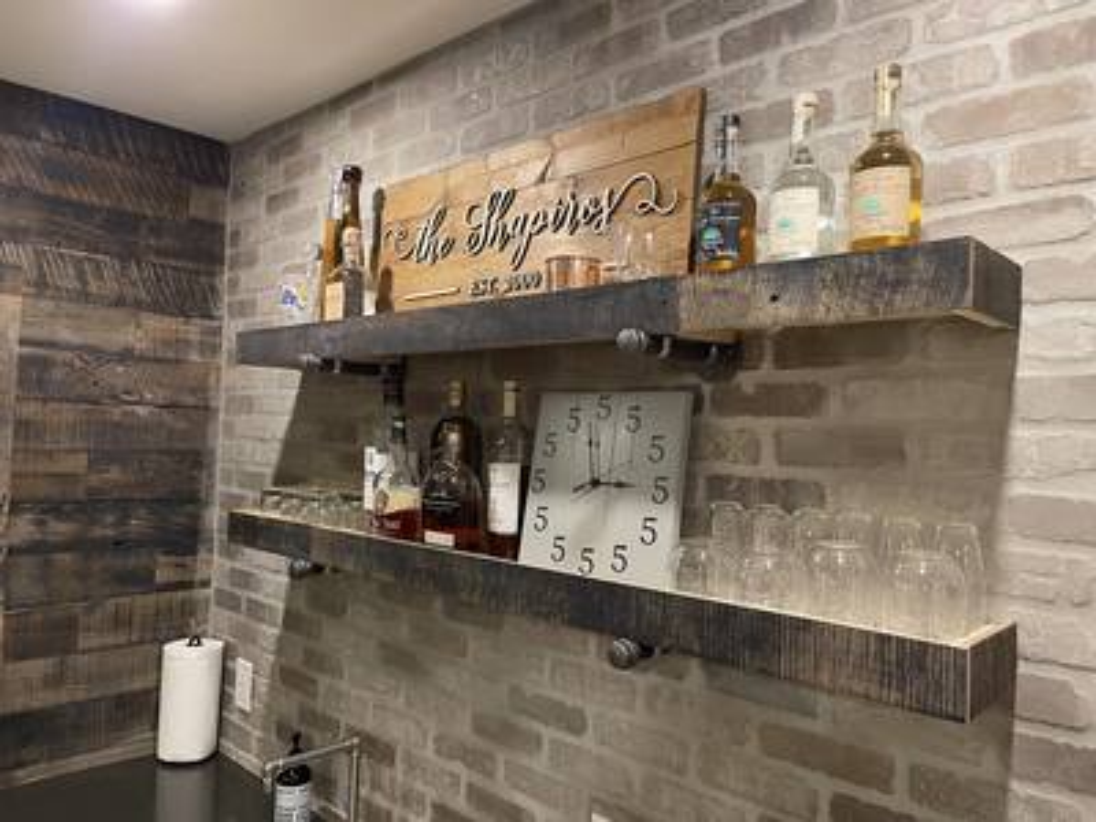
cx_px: 548
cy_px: 411
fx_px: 823
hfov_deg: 67.3
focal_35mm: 26
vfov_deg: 53.1
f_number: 1.6
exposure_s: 1/40
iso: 500
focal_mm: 5.1
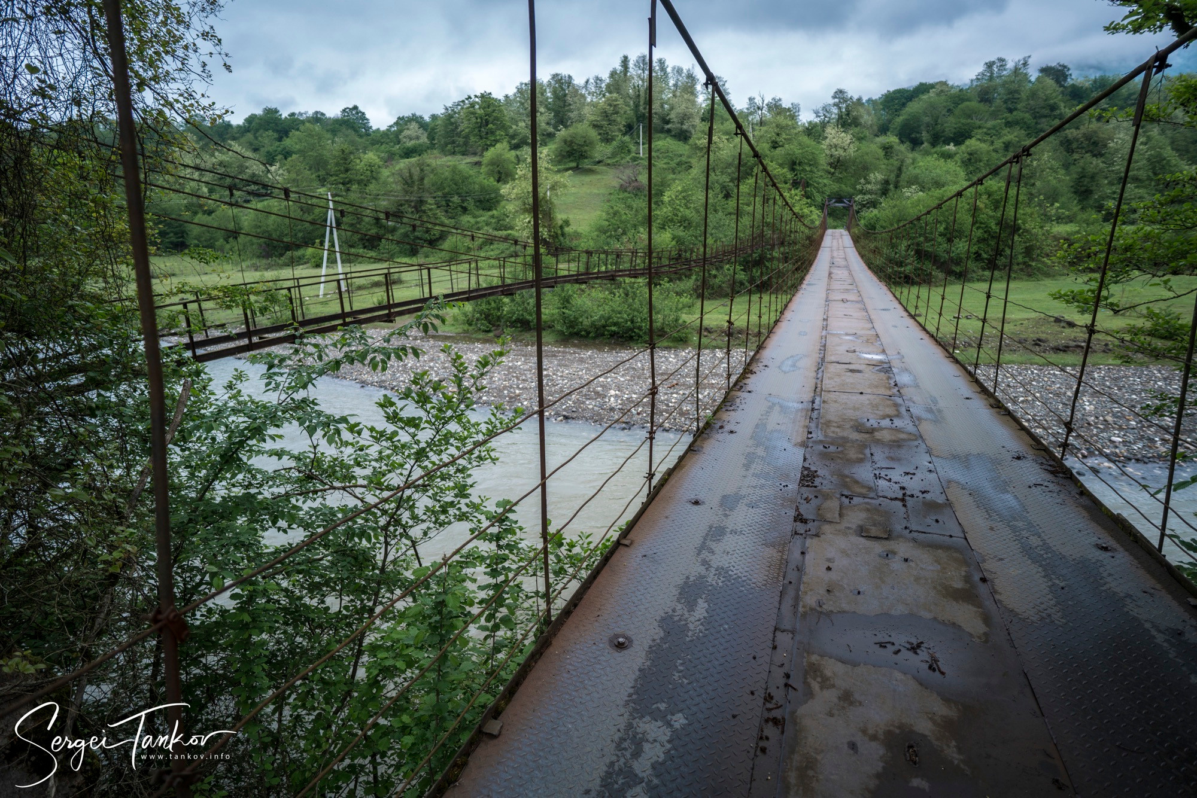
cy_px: 399
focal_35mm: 18
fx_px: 599
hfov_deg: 90.0
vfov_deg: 67.4
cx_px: 598
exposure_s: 1/800
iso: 400
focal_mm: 18
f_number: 2.8
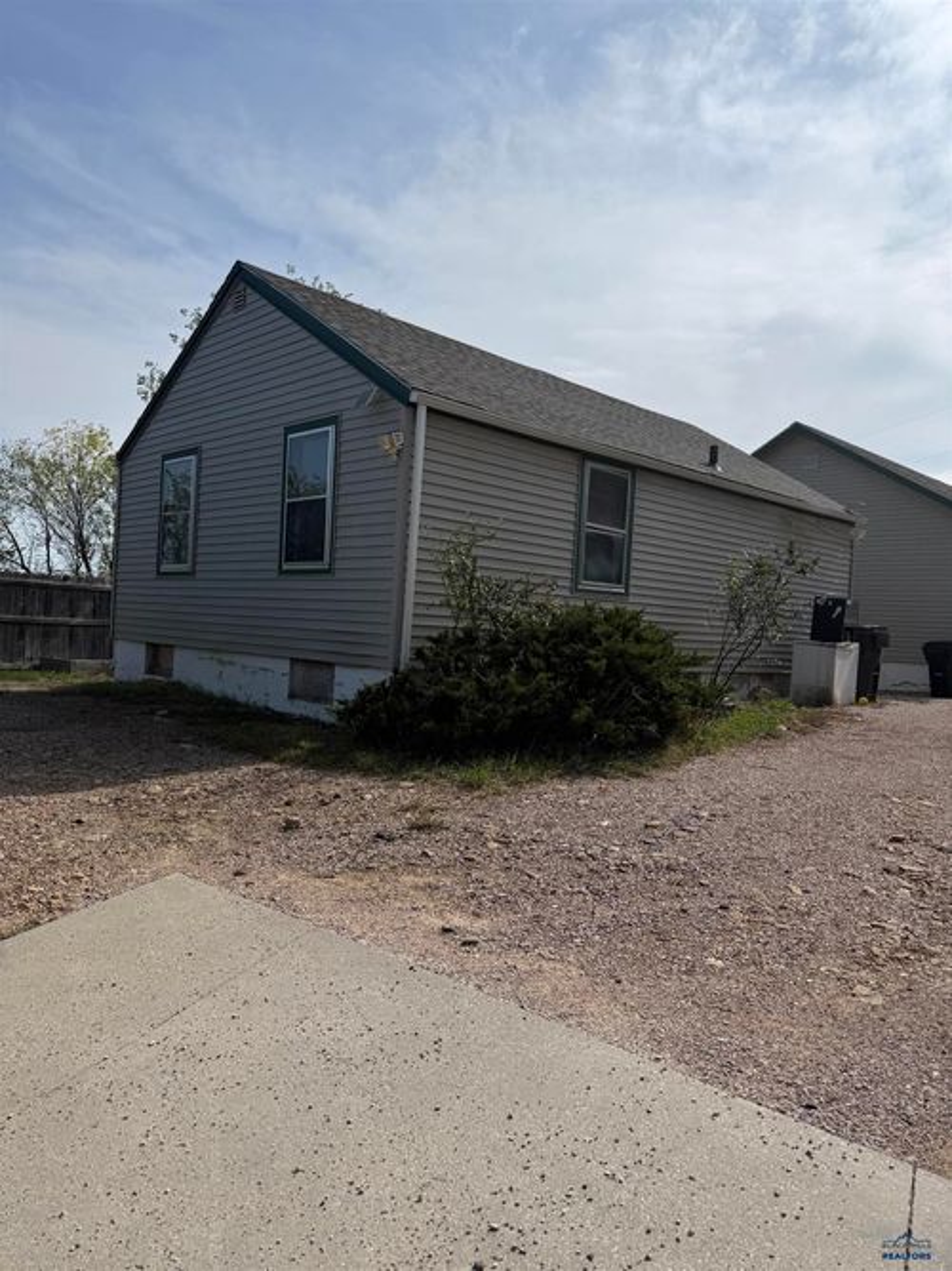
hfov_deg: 56.8
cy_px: 636
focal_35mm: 24
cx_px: 476
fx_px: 880
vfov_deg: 71.6
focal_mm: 6.76
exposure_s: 1/9091
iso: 80
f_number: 1.78
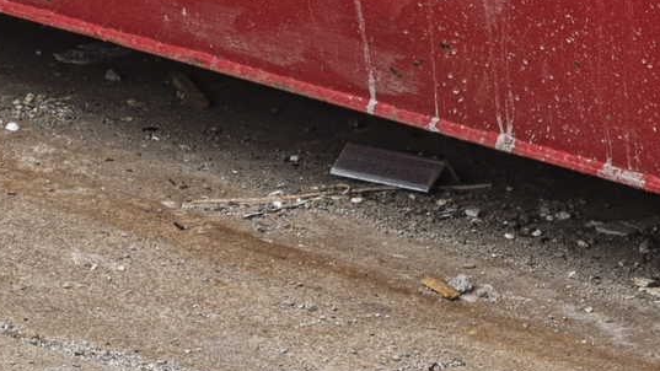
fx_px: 6825
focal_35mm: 390
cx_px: 515
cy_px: -461
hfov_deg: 5.5
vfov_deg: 3.1
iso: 90
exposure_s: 1/160
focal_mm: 50
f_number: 9
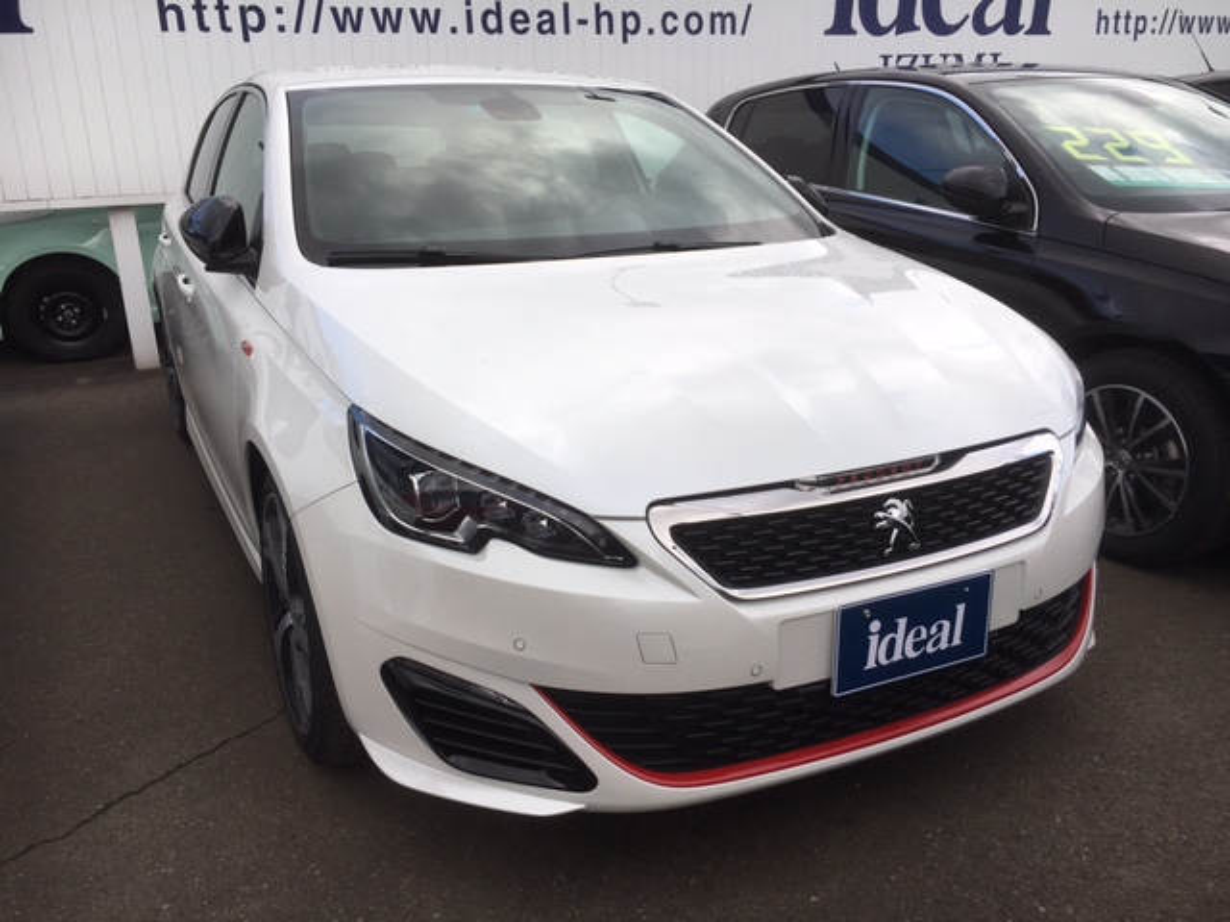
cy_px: 461
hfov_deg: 61.7
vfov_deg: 48.2
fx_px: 1030
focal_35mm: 29
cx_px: 615
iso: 25
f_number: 2.2
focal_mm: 4.15
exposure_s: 1/538
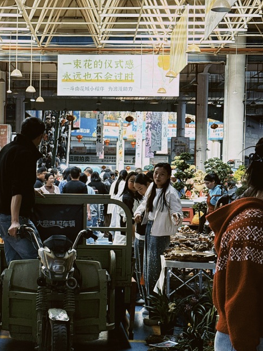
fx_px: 780
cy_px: 189
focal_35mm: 77
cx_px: 60
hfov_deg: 19.0
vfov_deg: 25.3
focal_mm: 6.76
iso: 160
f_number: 1.78
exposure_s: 1/62
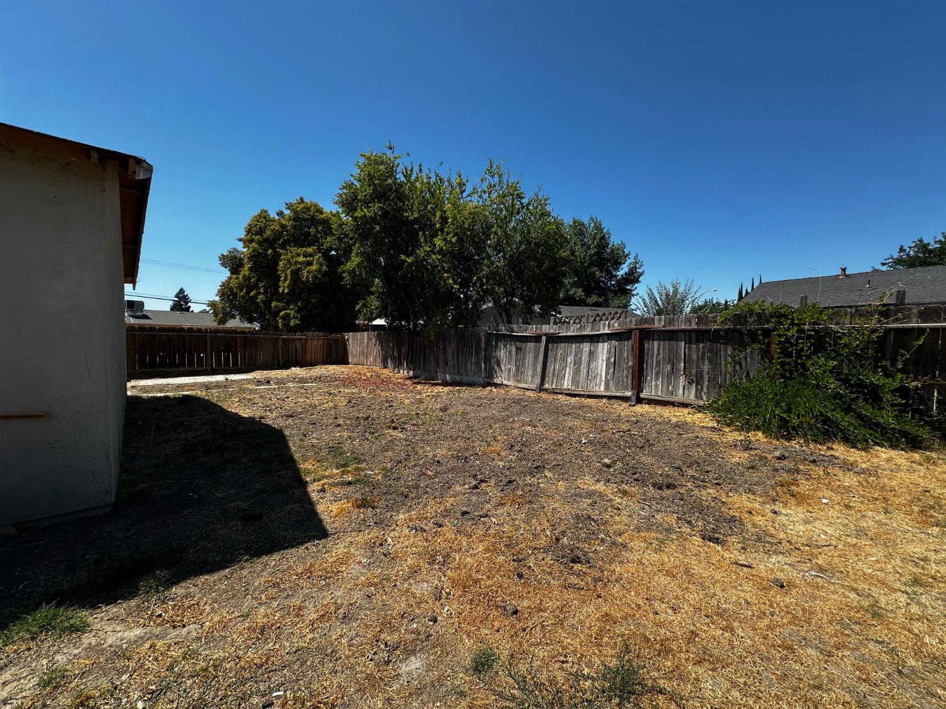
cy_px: 354
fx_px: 383
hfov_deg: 102.1
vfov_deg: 85.7
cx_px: 473
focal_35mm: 14
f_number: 2.2
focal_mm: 2.22
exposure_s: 1/1401
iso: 50
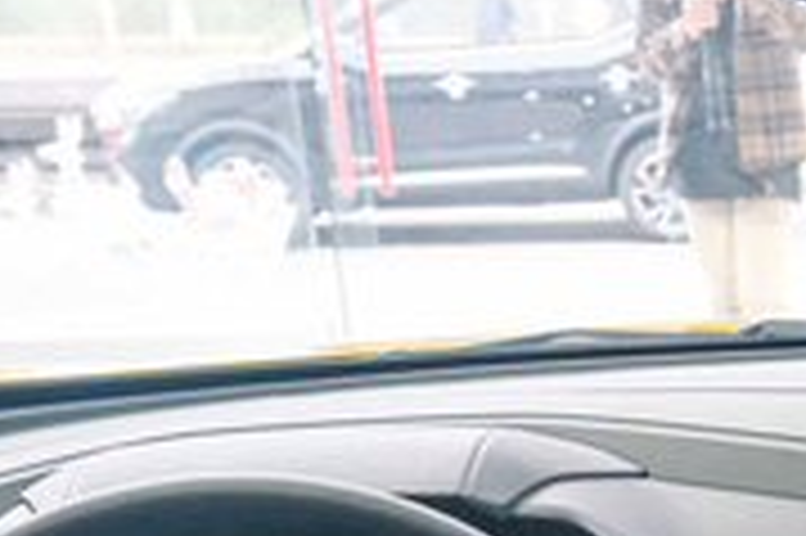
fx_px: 1924
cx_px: 955
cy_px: 872
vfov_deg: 14.5
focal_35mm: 86
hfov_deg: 22.0
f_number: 4
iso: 4000
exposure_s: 1/80
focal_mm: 16
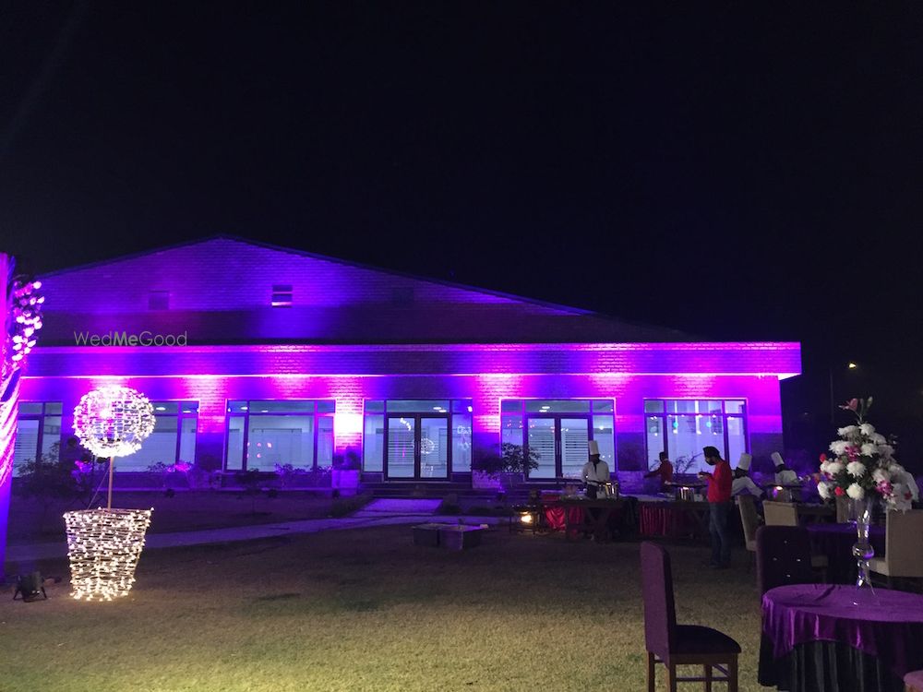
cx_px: 462
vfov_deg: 48.2
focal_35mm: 29
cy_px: 346
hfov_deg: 61.7
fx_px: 773
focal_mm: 4.15
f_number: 2.2
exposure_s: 1/25
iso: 250
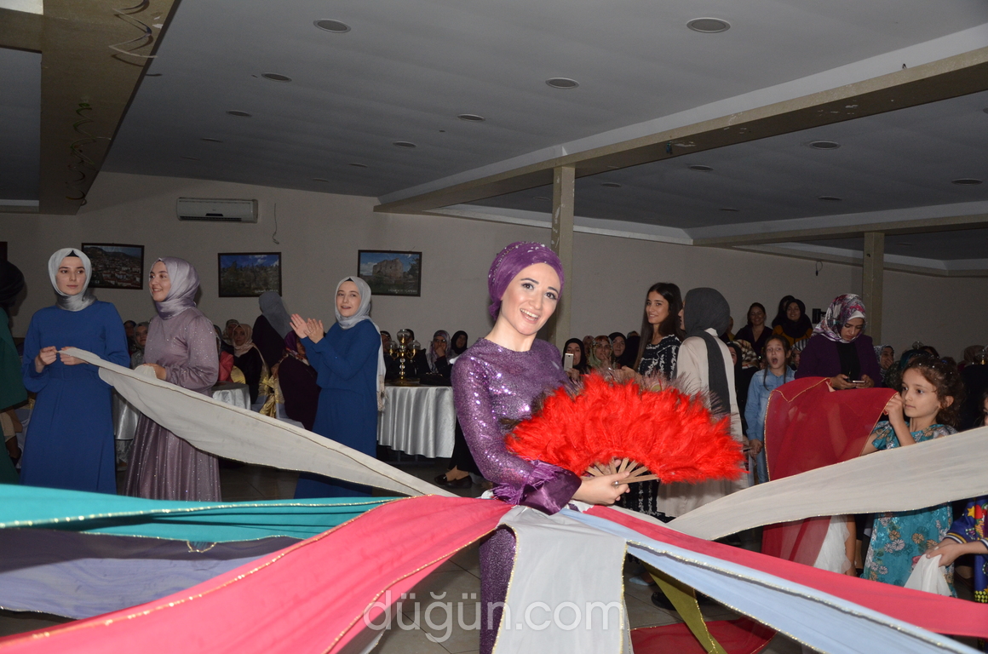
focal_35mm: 36
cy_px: 327
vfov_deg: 36.7
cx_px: 494
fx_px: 986
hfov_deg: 53.2
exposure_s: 1/60
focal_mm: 24
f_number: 3.8
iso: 800
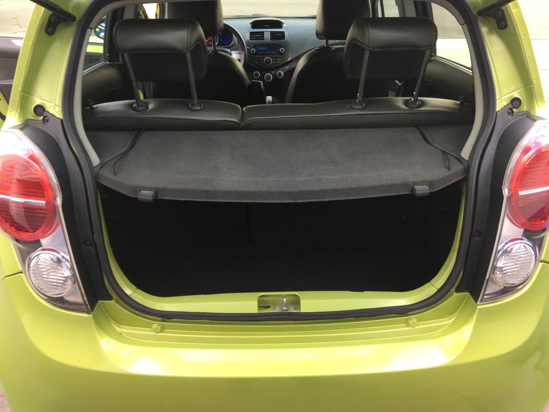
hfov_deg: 61.7
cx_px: 274
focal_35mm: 29
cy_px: 206
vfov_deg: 48.2
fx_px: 460
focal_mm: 4.15
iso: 40
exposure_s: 1/120
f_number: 2.2
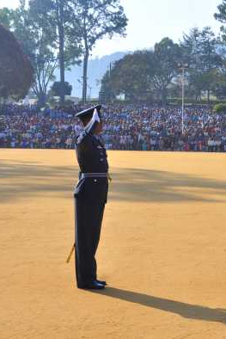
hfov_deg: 16.8
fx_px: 750
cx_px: 226
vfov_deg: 25.4
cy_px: 170
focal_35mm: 80
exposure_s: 1/125
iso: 200
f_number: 14
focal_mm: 35
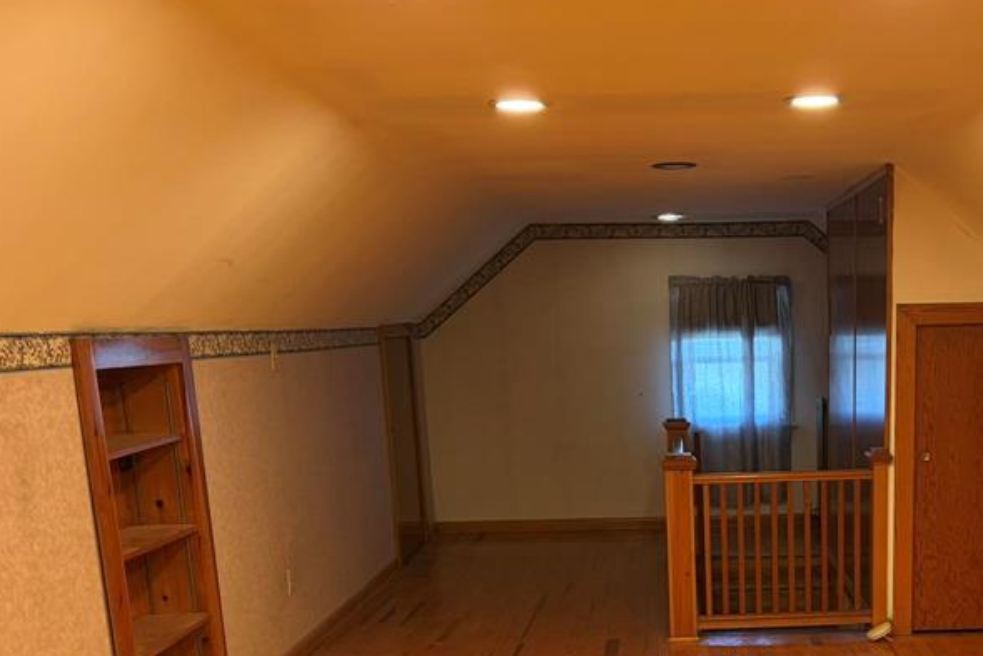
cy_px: 623
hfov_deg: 40.6
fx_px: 1284
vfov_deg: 27.4
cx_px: 749
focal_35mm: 47
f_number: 1.6
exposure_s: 1/60
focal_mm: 5.96
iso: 200
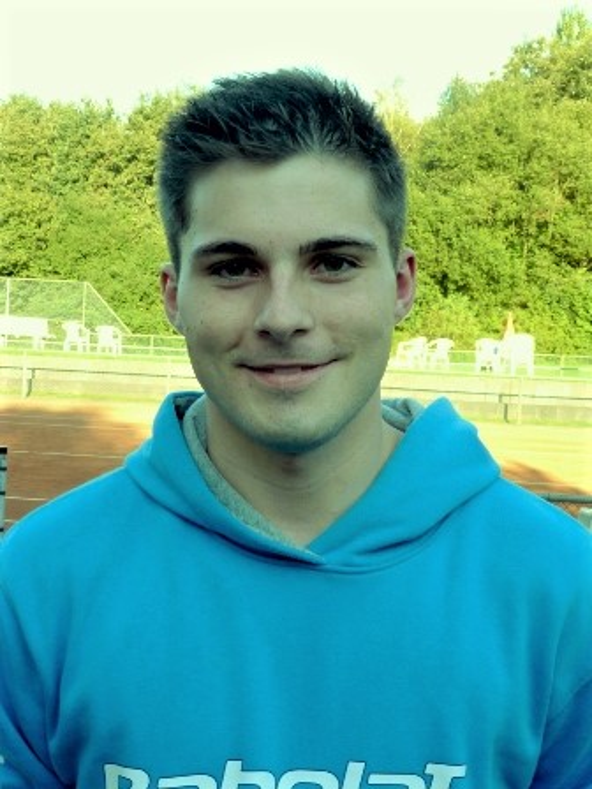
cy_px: 394
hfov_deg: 28.0
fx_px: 1186
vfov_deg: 36.8
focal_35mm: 52
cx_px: 296
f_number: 4.3
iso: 100
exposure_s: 1/100
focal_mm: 9.4
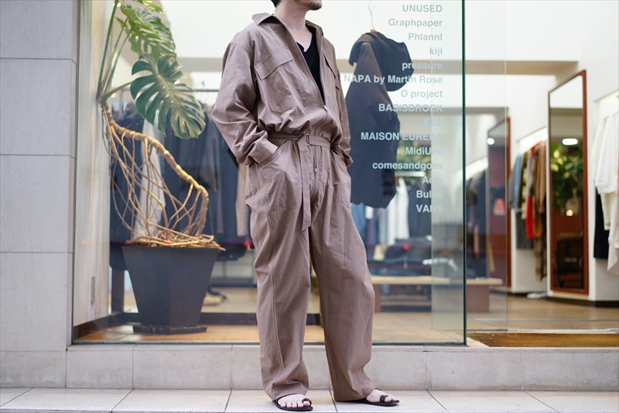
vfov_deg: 24.6
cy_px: 206
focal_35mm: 55
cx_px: 310
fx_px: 945
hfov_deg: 36.3
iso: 200
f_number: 1.8
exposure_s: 1/60
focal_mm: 55
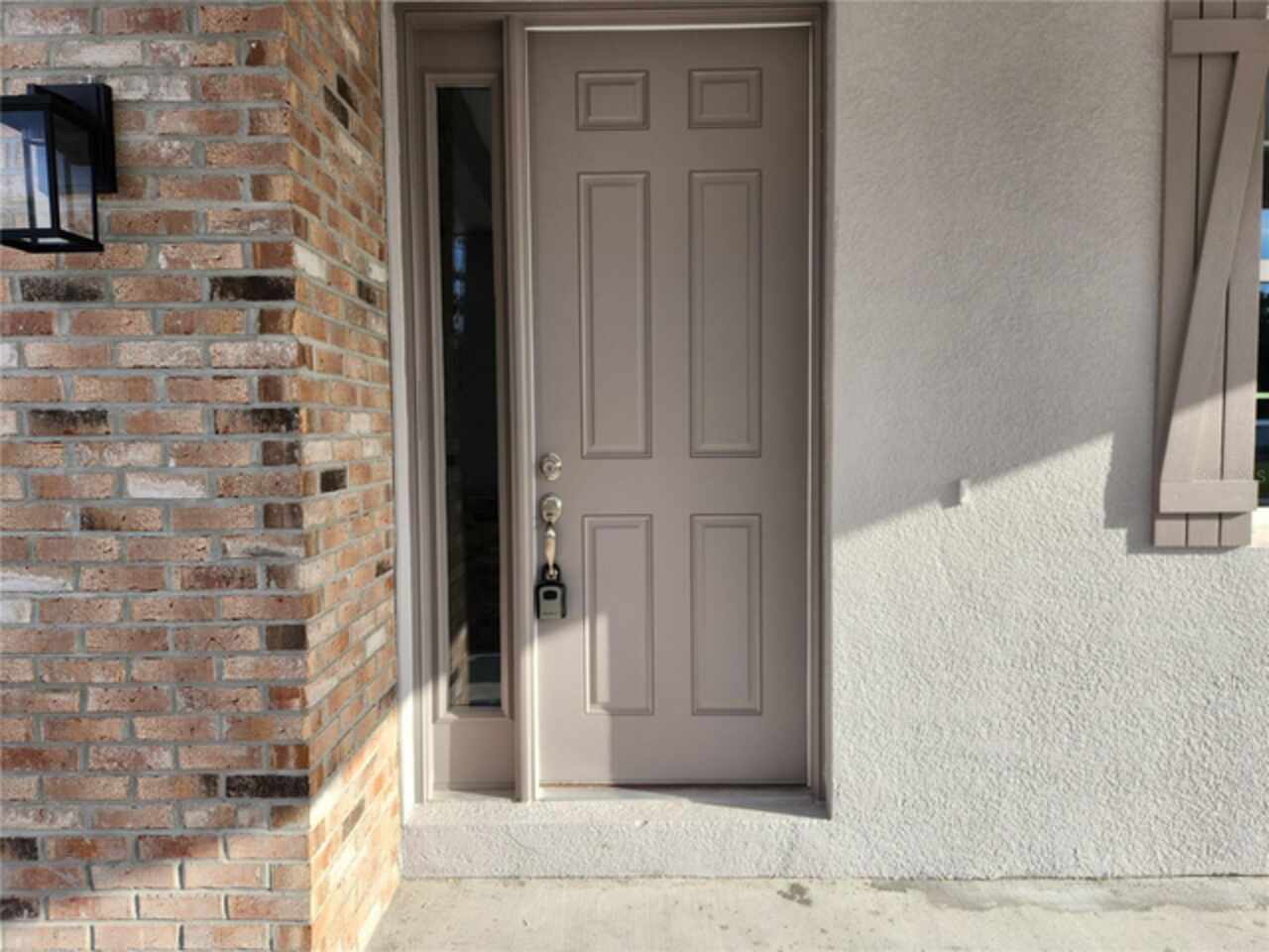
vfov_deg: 58.9
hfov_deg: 73.9
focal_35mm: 23
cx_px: 634
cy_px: 476
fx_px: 843
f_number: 1.8
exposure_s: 1/612
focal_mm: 5.4
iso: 20
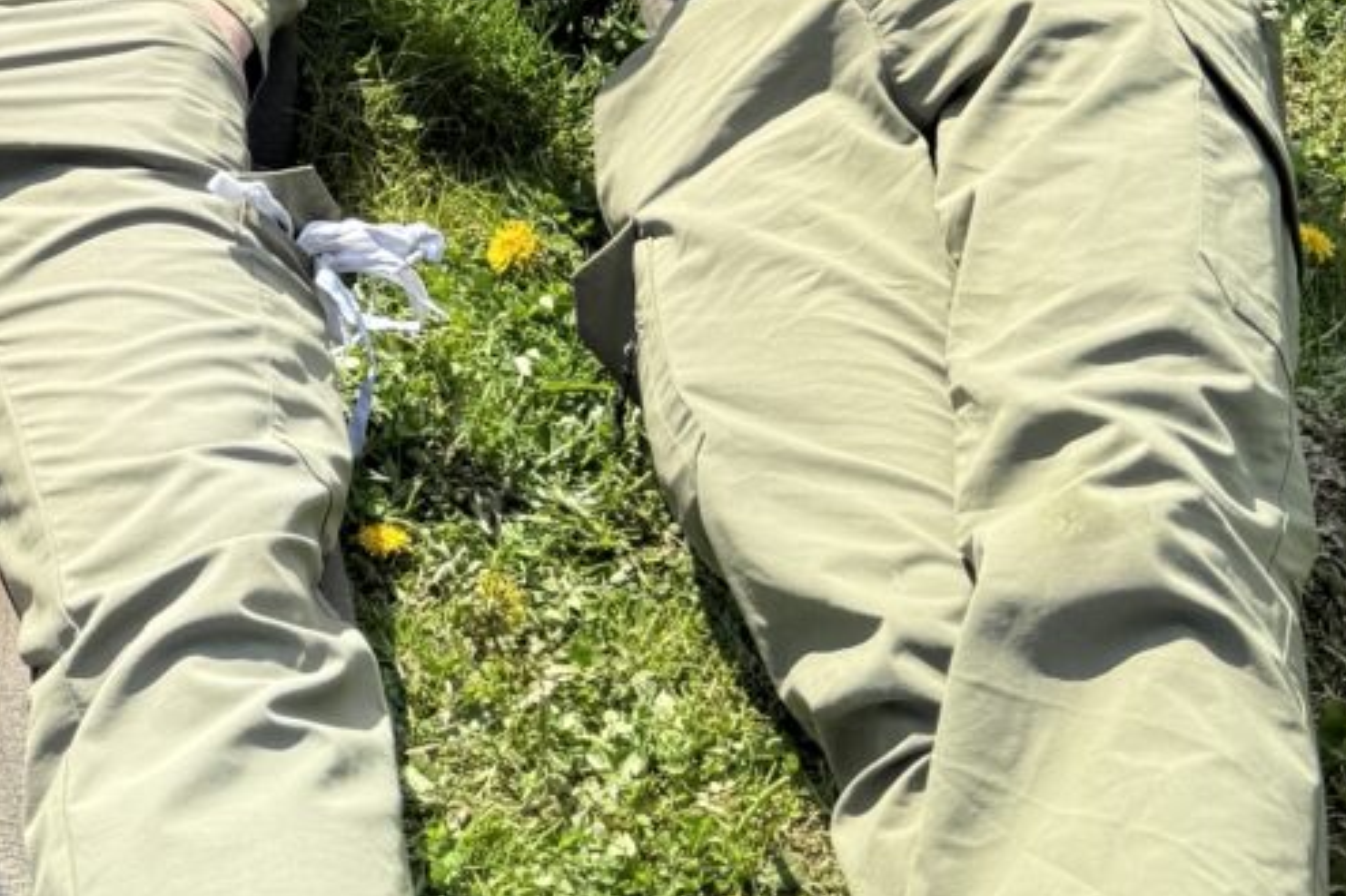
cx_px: -226
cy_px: -403
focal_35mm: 97
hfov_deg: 19.9
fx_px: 3625
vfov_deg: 13.4
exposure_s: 1/2604
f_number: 1.78
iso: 80
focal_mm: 6.76
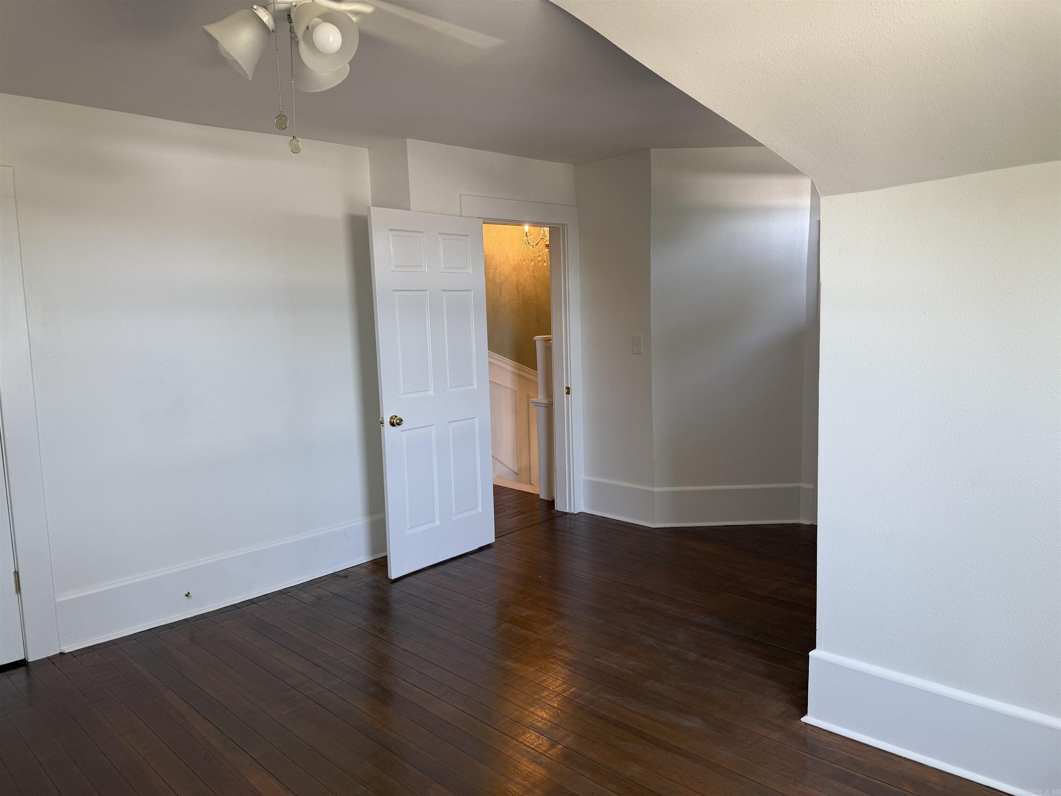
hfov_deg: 71.6
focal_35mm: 24
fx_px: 736
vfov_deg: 56.8
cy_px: 398
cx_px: 530
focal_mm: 6.76
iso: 100
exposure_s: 1/120
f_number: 1.78
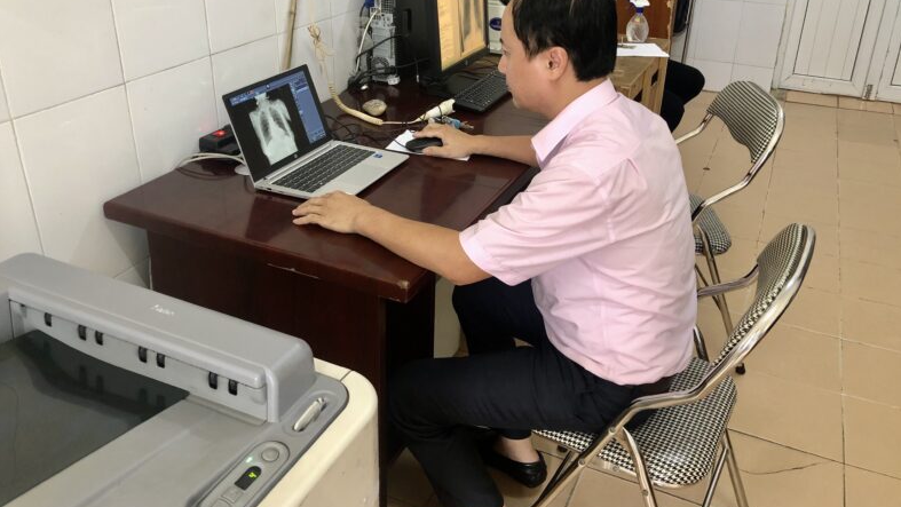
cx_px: 456
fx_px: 741
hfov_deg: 62.6
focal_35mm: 31
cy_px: 181
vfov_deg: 37.5
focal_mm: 3.99
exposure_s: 1/17
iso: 64
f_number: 1.8
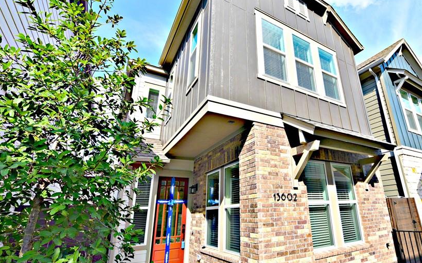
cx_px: 254
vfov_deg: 62.2
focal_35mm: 19
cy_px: 132
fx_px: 218
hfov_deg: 86.8
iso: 200
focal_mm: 14
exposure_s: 1/320
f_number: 9
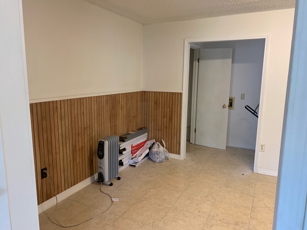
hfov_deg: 67.3
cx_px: 154
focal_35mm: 26
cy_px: 115
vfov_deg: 53.1
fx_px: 231
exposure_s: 1/60
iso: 160
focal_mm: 4.25
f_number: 1.8
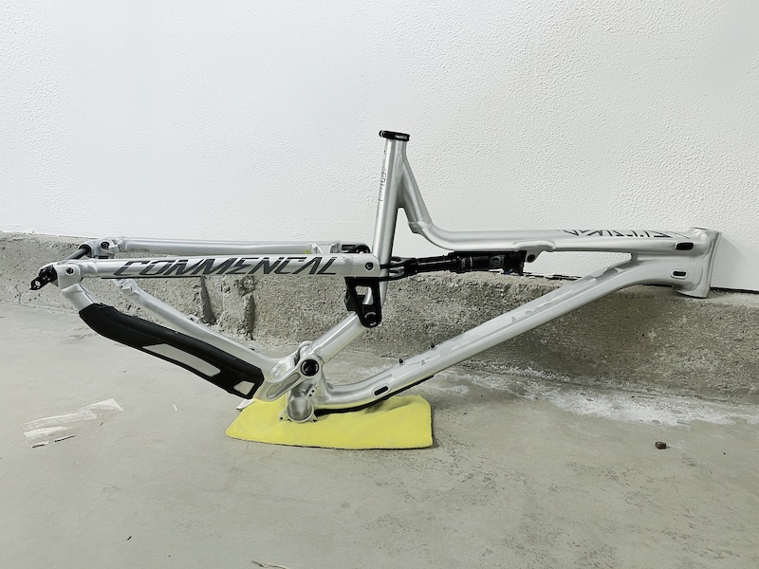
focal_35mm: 26
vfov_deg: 53.1
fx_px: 570
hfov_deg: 67.3
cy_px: 284
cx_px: 380
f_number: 1.8
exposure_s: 1/60
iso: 160
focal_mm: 4.25
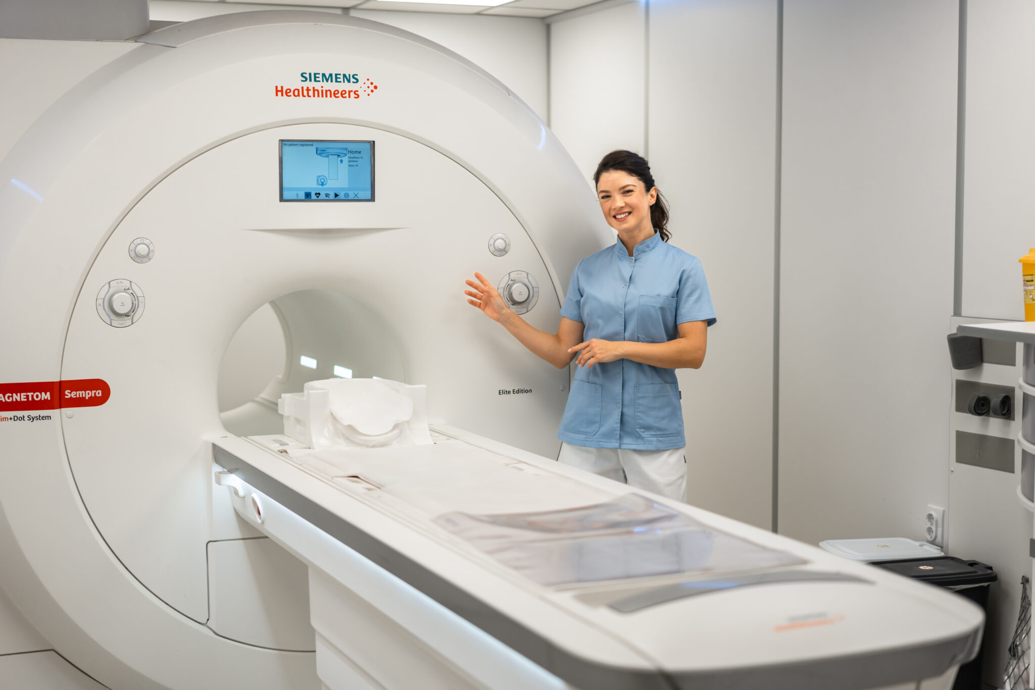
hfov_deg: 36.2
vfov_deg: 24.6
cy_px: 345
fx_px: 1581
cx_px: 518
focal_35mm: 55
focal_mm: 55
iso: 100
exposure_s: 1/500
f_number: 1.8
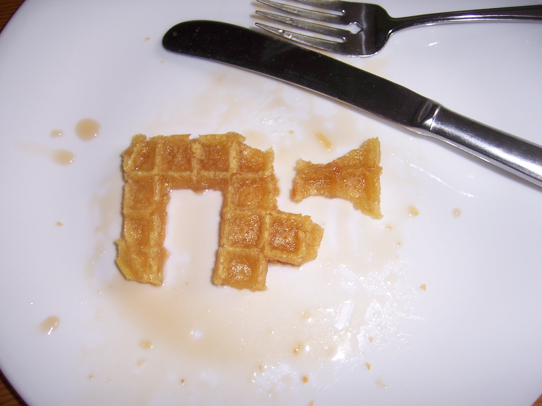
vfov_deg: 39.7
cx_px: 271
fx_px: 564
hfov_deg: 51.4
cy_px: 203
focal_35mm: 36
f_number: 2.8
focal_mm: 6.2
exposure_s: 1/60
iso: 80
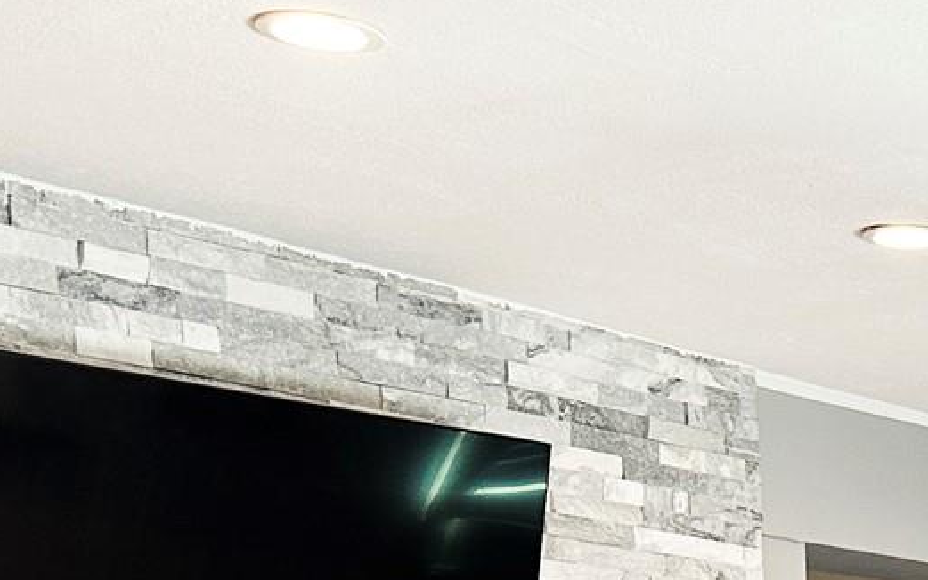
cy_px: 1098
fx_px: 2530
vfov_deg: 11.9
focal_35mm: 100
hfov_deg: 18.3
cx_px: 1414
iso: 125
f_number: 1.78
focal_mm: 6.86
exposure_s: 1/120
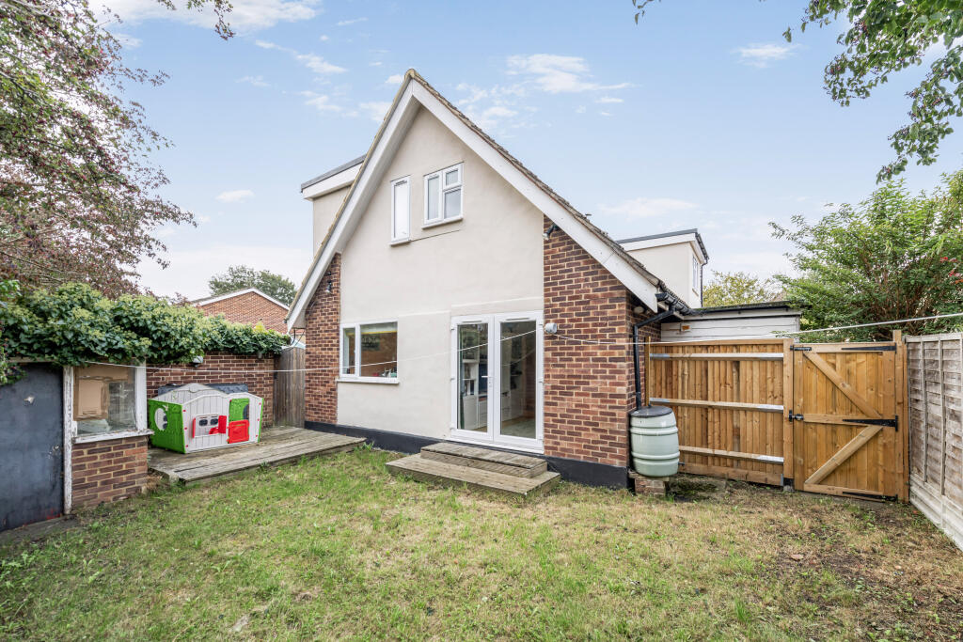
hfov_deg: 104.2
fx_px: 375
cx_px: 482
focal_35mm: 14
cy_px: 321
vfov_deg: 81.2
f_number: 8
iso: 200
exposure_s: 1/50
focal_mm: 14
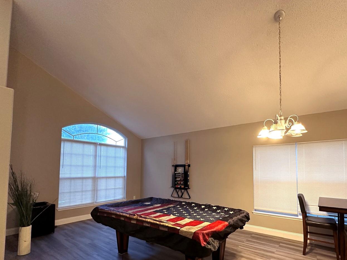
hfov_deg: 86.8
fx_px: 180
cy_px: 161
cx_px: 205
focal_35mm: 18
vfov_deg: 70.6
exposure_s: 1/60
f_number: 2.2
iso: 250
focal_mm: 2.22
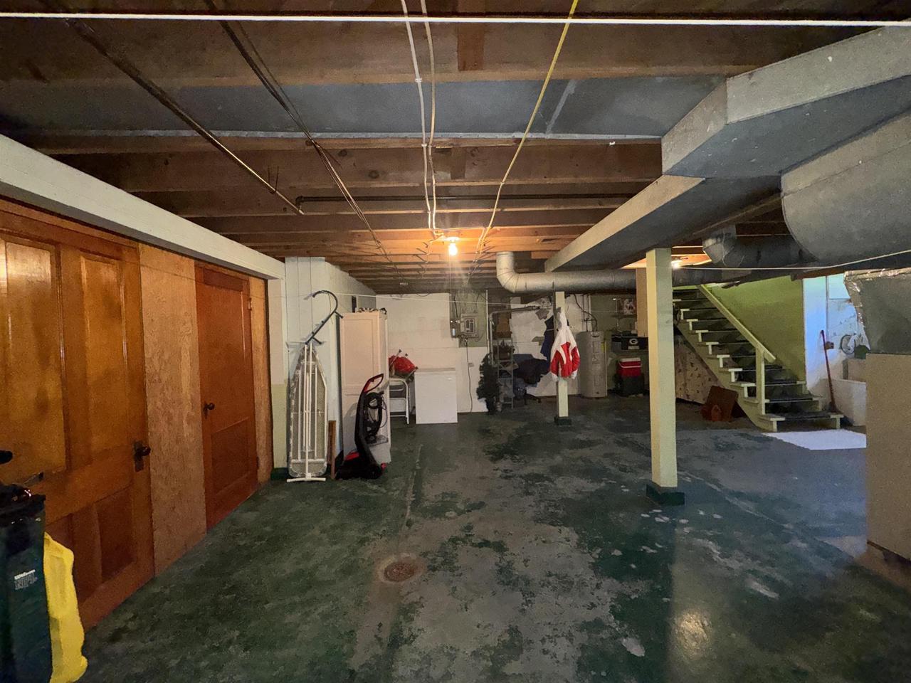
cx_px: 456
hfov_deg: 102.1
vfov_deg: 85.7
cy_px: 342
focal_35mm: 14
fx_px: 368
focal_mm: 2.22
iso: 250
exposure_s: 1/60
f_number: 2.2
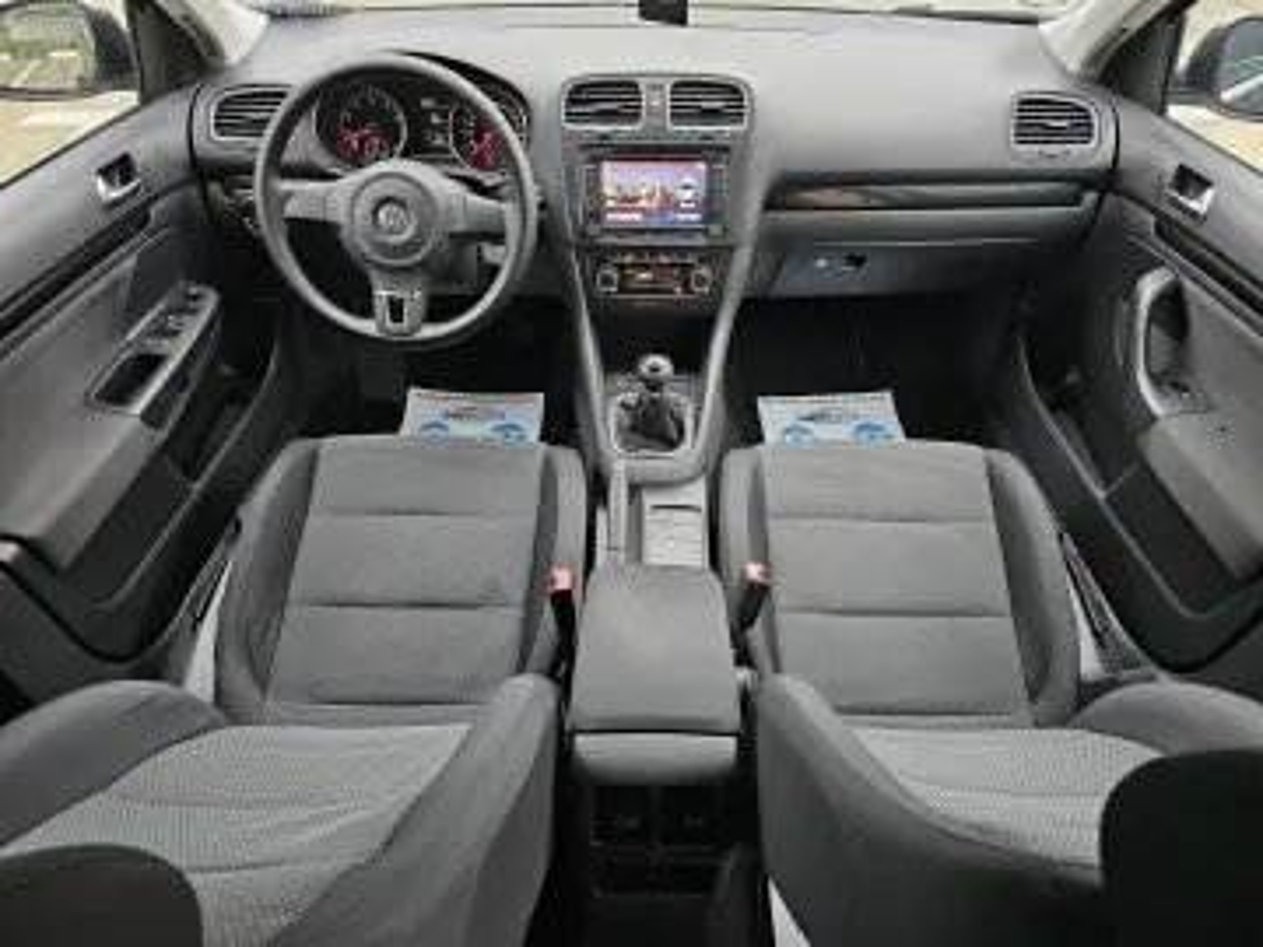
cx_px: 632
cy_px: 474
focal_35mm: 23
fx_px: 839
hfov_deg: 73.9
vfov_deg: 58.9
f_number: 1.7
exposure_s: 1/33.3
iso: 640
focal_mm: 6.3
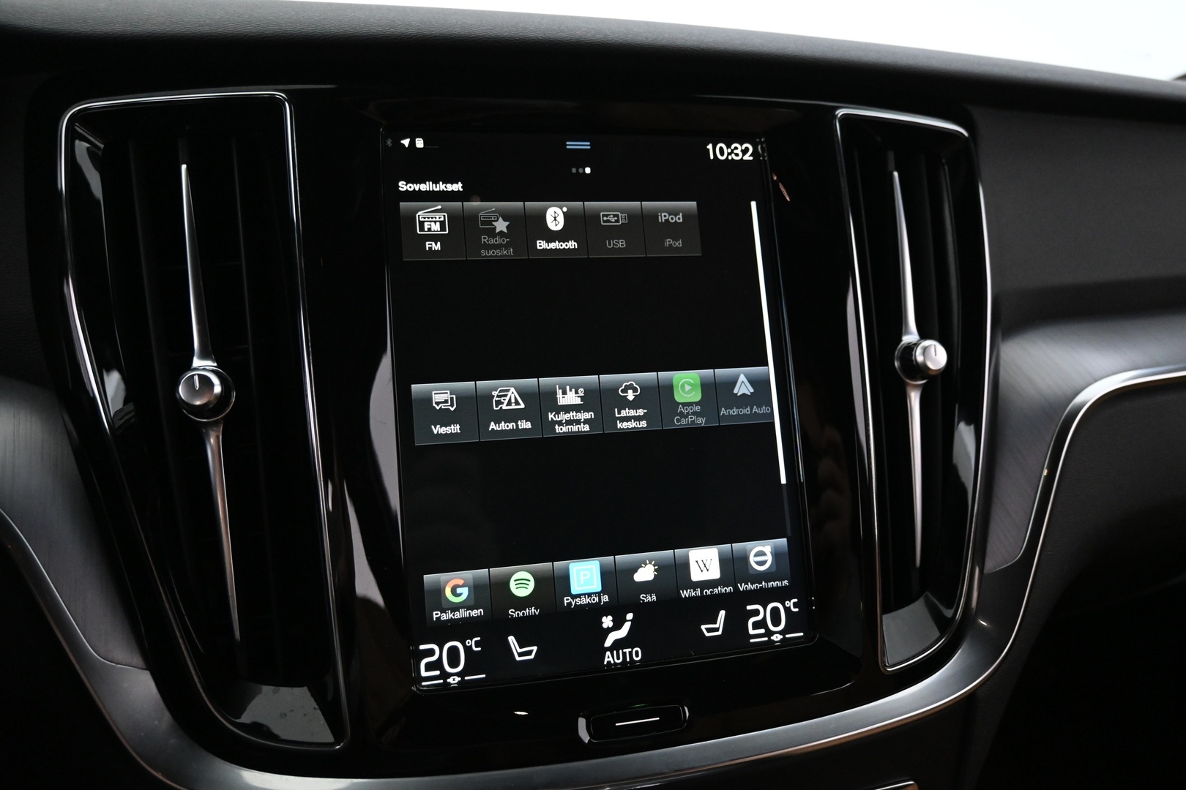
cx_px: 593
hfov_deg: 63.2
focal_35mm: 29
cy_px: 395
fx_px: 964
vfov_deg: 44.6
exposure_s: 1/30
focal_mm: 19.5
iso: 2800
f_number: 3.8
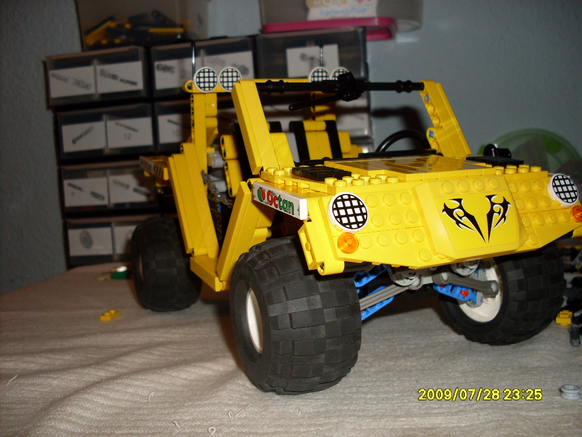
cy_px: 218
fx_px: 639
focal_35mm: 38
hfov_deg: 49.0
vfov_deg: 37.7
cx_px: 291
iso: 100
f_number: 2.8
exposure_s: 1/45
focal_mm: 6.3
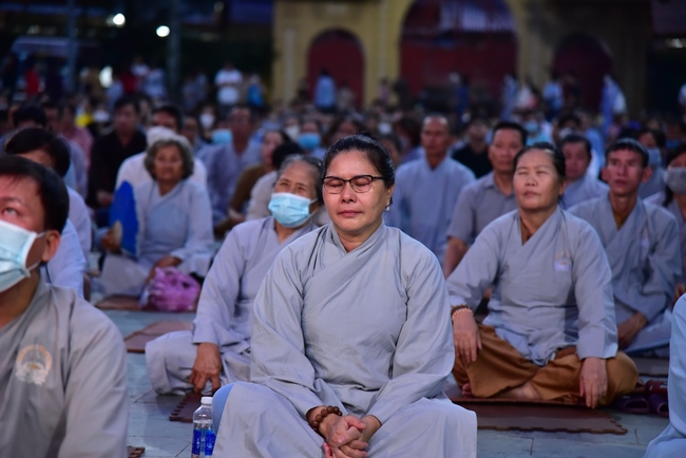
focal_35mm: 120
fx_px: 2288
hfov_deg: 17.1
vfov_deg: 11.4
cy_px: 229
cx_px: 343
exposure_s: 1/100
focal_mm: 120
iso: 2500
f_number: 4
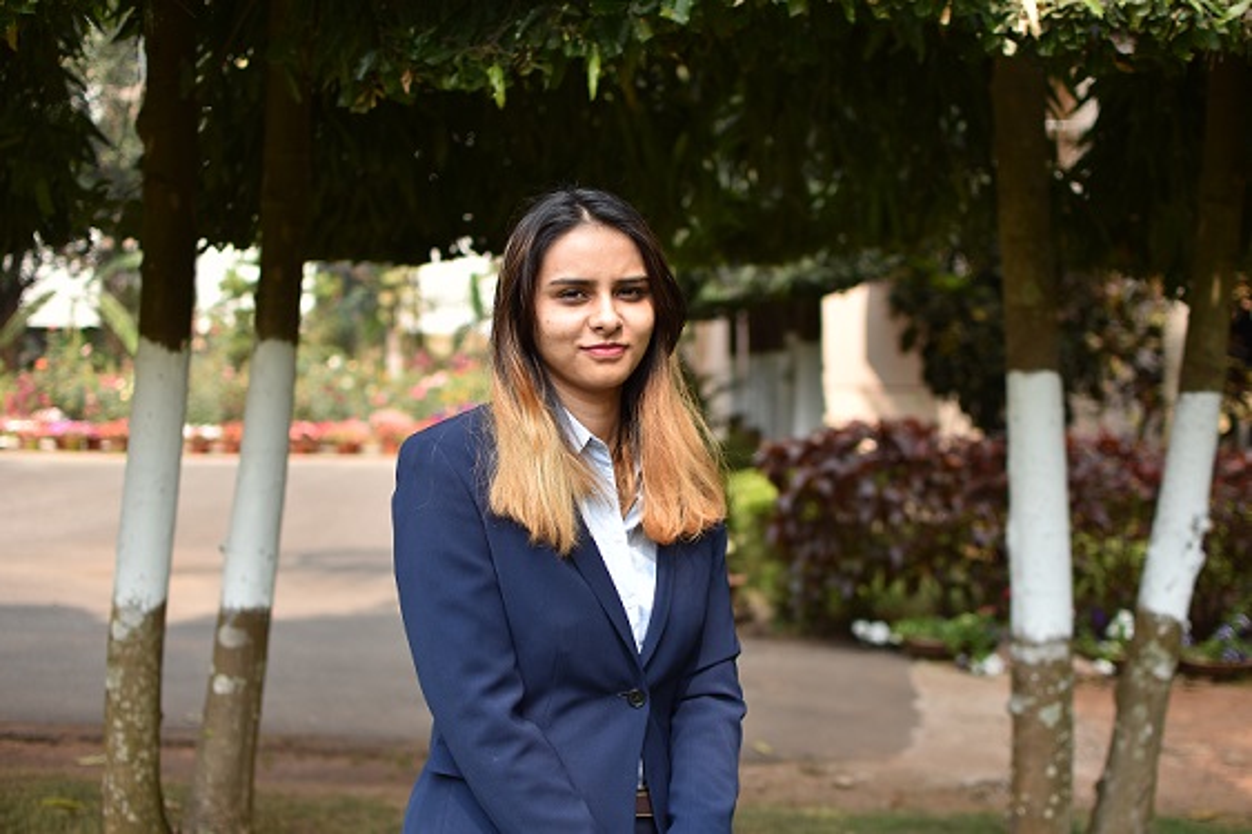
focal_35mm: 52
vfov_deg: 25.7
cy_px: 417
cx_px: 626
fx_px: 1825
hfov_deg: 37.9
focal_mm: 35
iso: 100
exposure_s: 1/1250
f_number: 2.2
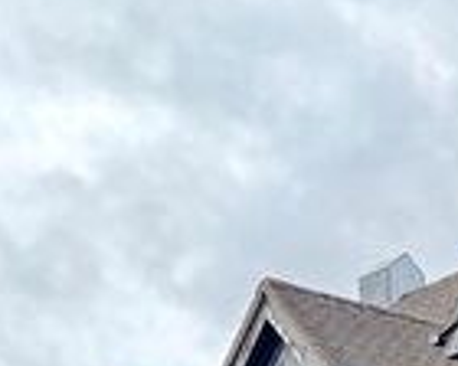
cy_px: 681
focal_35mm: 122
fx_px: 1654
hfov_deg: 15.2
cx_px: 553
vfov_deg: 11.6
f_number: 1.6
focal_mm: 5.1
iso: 32
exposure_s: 1/696
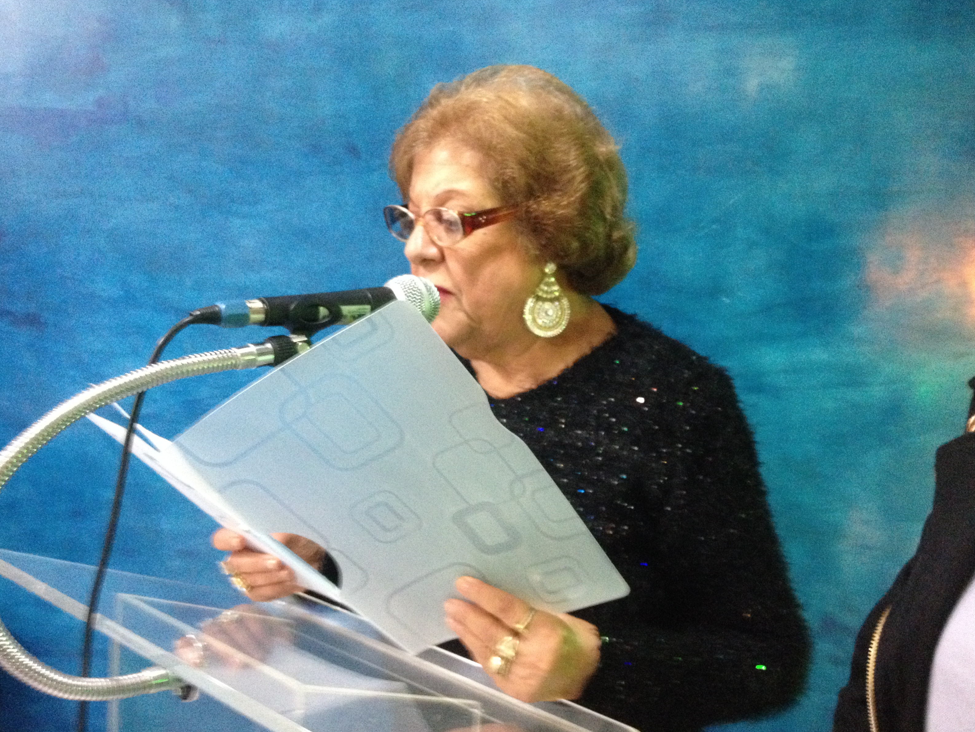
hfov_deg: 51.4
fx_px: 1014
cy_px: 370
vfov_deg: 39.7
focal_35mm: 36
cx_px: 492
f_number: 2.4
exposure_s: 1/15
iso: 500
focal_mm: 4.28
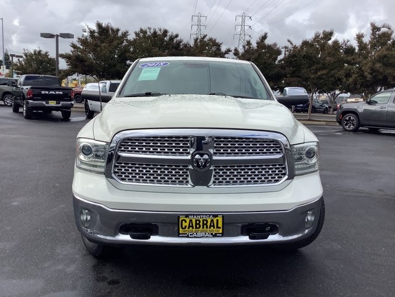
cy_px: 148
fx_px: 354
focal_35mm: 31
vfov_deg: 45.4
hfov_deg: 58.4
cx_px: 198
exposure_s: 1/1087
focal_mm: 3.3
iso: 25
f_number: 2.4
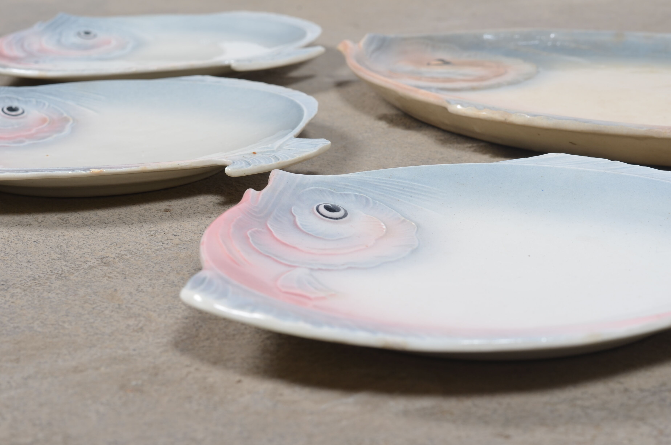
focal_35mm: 75
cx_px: 336
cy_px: 222
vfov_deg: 18.1
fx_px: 1395
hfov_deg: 27.0
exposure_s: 1/125
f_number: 10
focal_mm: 50
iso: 100
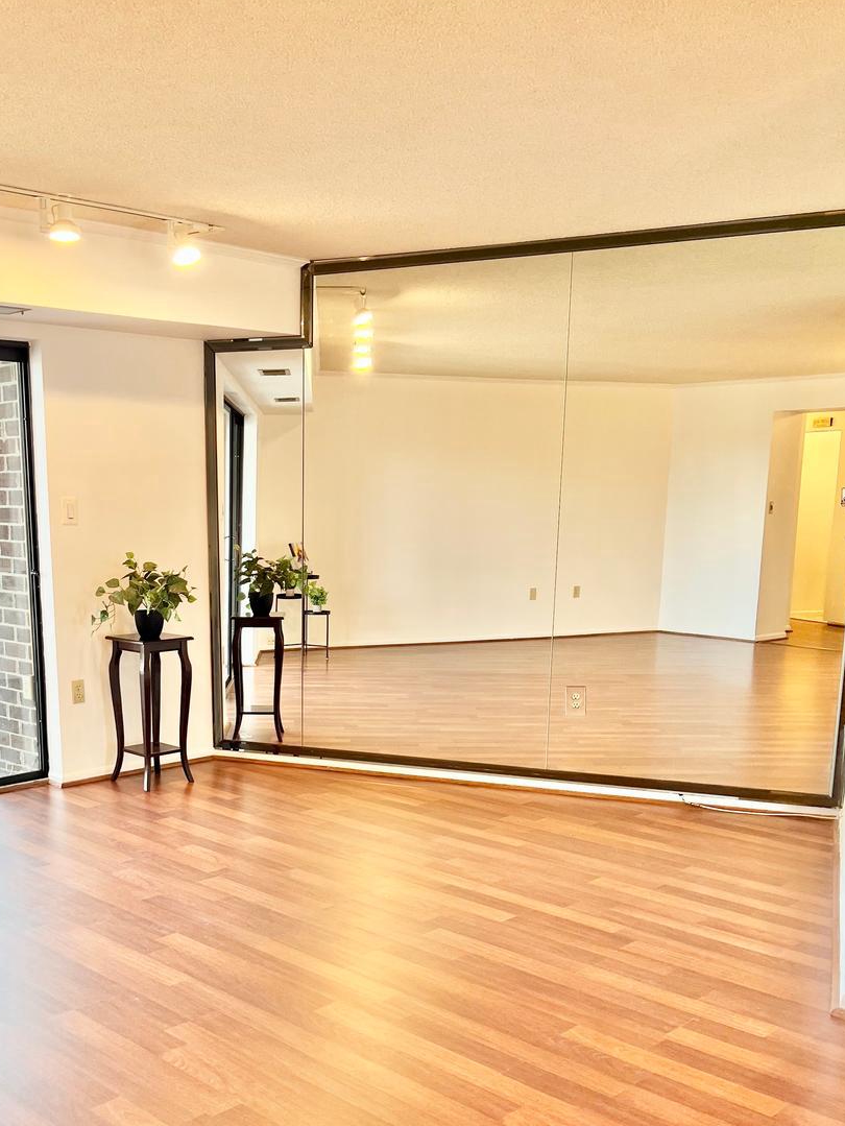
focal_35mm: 37
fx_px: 1204
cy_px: 742
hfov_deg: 38.2
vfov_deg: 49.3
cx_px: 267
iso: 80
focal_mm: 5.7
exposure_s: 1/60
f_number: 1.5
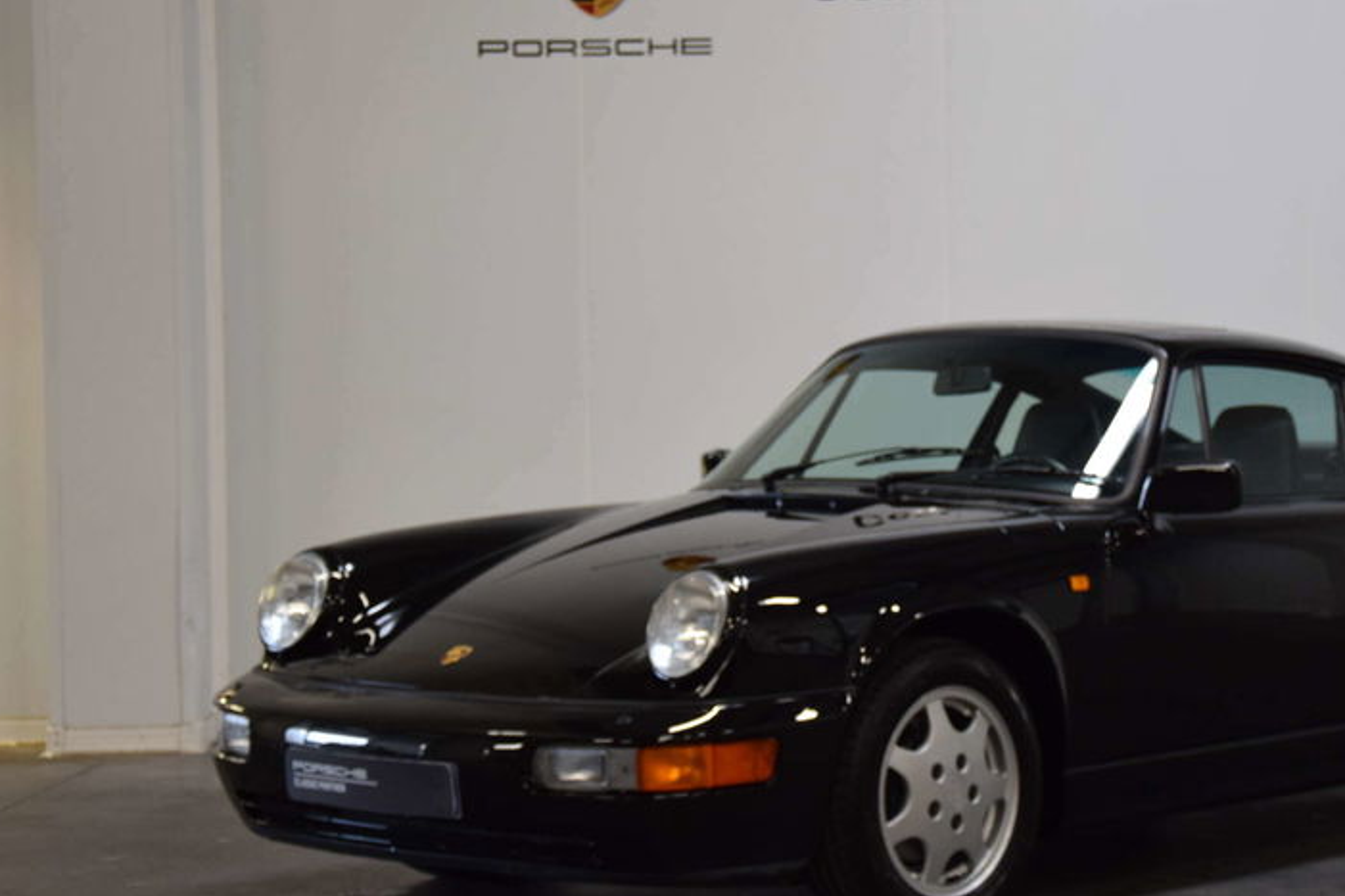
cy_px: 422
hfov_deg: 22.0
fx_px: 3436
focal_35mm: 92
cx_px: 921
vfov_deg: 14.9
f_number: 4.8
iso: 800
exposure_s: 1/60
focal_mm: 42
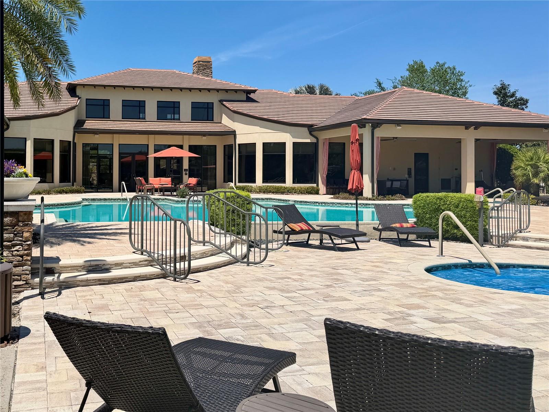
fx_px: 381
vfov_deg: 56.8
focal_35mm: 24
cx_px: 274
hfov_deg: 71.6
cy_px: 206
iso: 80
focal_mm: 6.76
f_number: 1.78
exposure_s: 1/7353
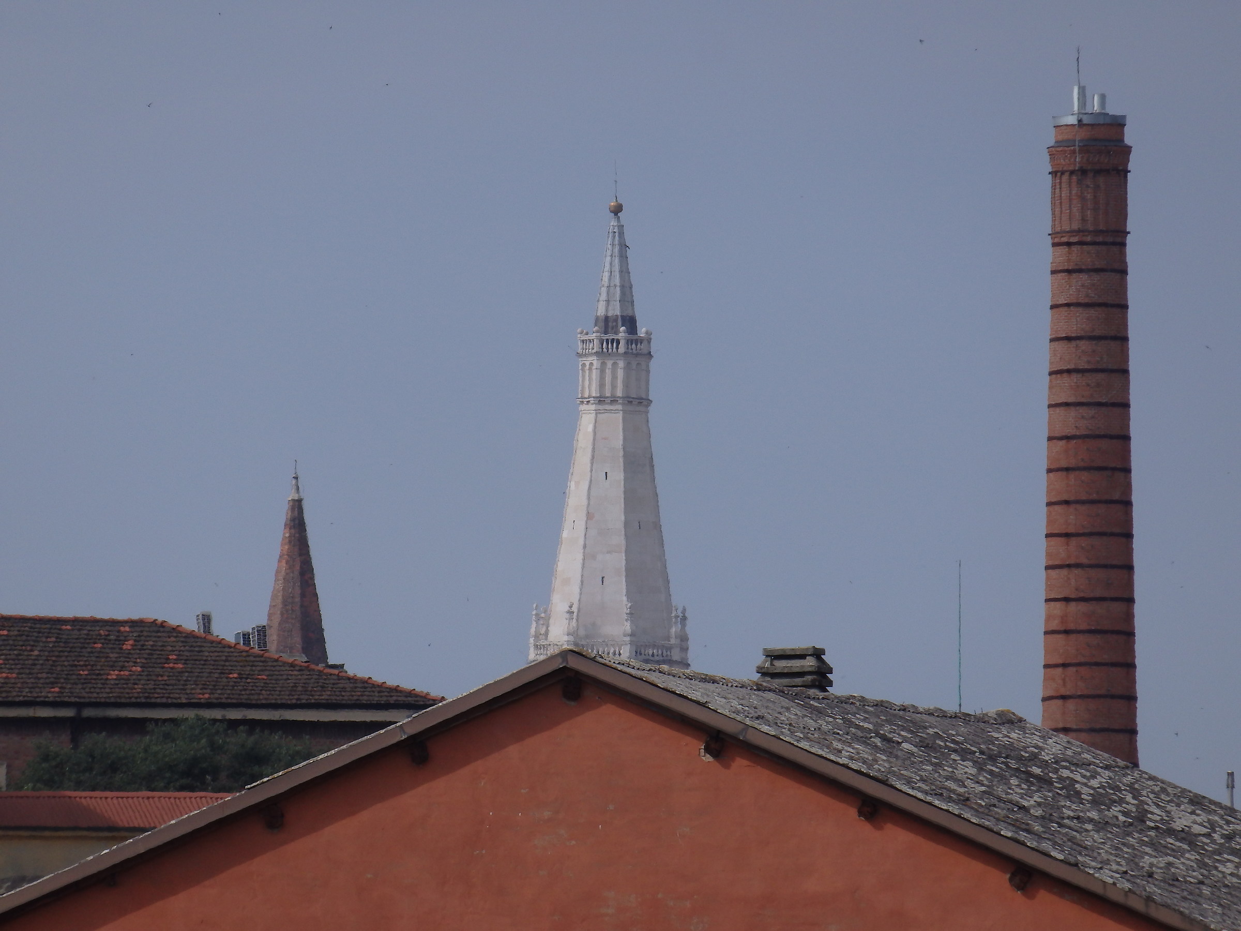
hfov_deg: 3.3
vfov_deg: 2.5
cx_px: 620
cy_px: 466
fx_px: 21510
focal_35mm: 600
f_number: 6.9
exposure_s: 1/640
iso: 125
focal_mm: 108
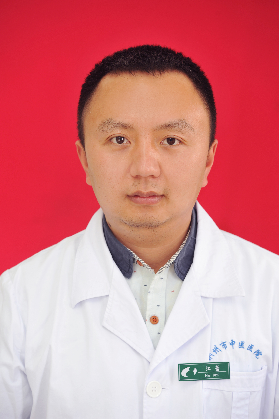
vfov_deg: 14.2
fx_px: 1688
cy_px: 210
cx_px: 140
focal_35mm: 145
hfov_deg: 9.5
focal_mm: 145
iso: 500
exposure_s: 1/60
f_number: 5.6
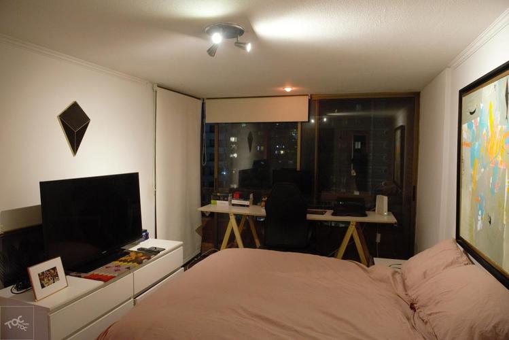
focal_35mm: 24
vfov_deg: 53.2
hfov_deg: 73.7
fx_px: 339
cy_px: 170
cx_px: 254
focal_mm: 24
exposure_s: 1/80
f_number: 4.5
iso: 4000
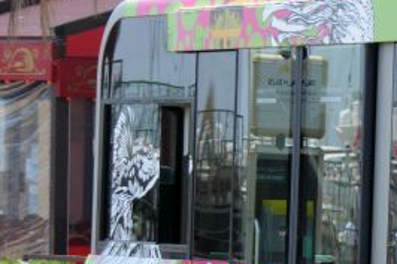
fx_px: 3945
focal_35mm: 358
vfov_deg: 3.8
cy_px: 163
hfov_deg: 5.7
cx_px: 478
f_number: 8
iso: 200
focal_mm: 62
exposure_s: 1/250
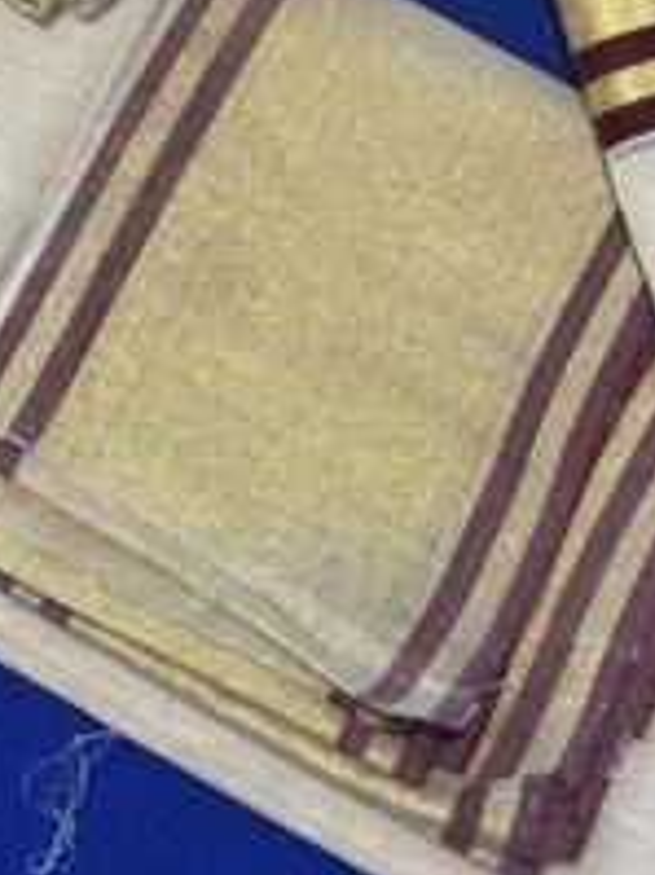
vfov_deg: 13.4
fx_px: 3612
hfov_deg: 10.4
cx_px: 385
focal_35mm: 143
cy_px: -209
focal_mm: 6.86
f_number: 1.78
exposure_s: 1/120
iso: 125
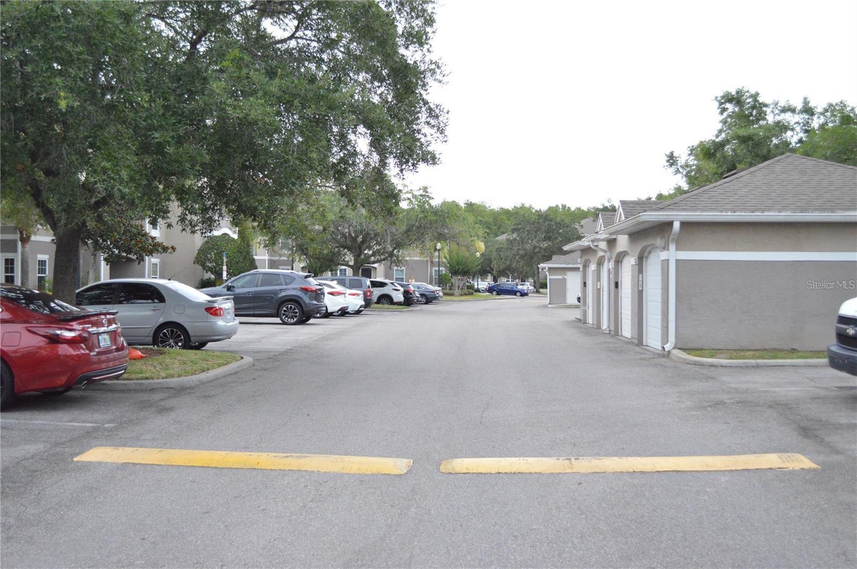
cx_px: 428
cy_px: 284
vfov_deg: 34.1
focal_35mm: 39
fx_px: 927
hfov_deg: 49.6
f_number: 4.2
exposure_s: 1/500
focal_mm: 26
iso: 2500
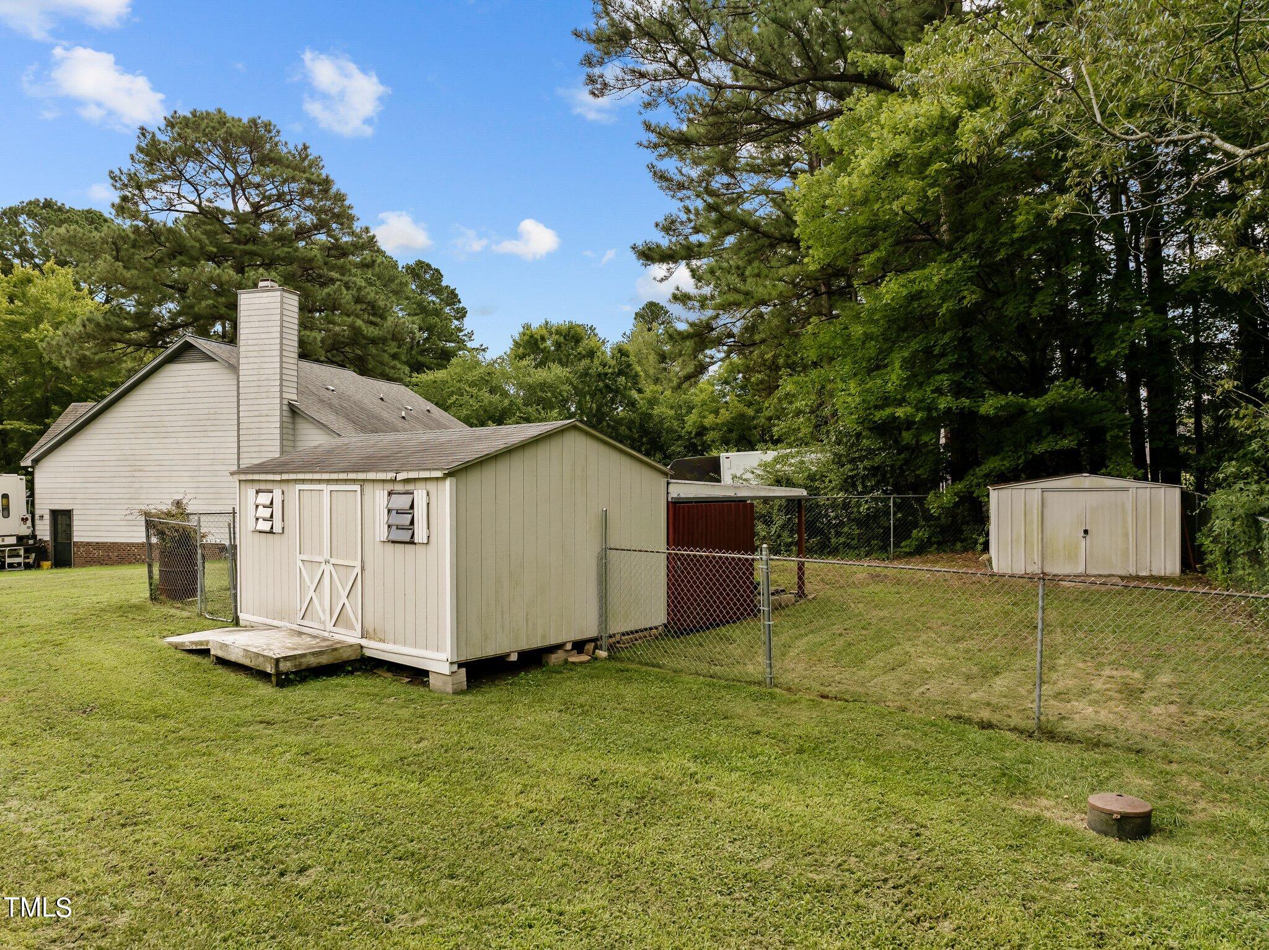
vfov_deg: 56.8
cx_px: 634
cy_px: 475
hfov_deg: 71.6
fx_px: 879
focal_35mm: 24
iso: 380
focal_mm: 12.29
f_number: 2.8
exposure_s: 1/240
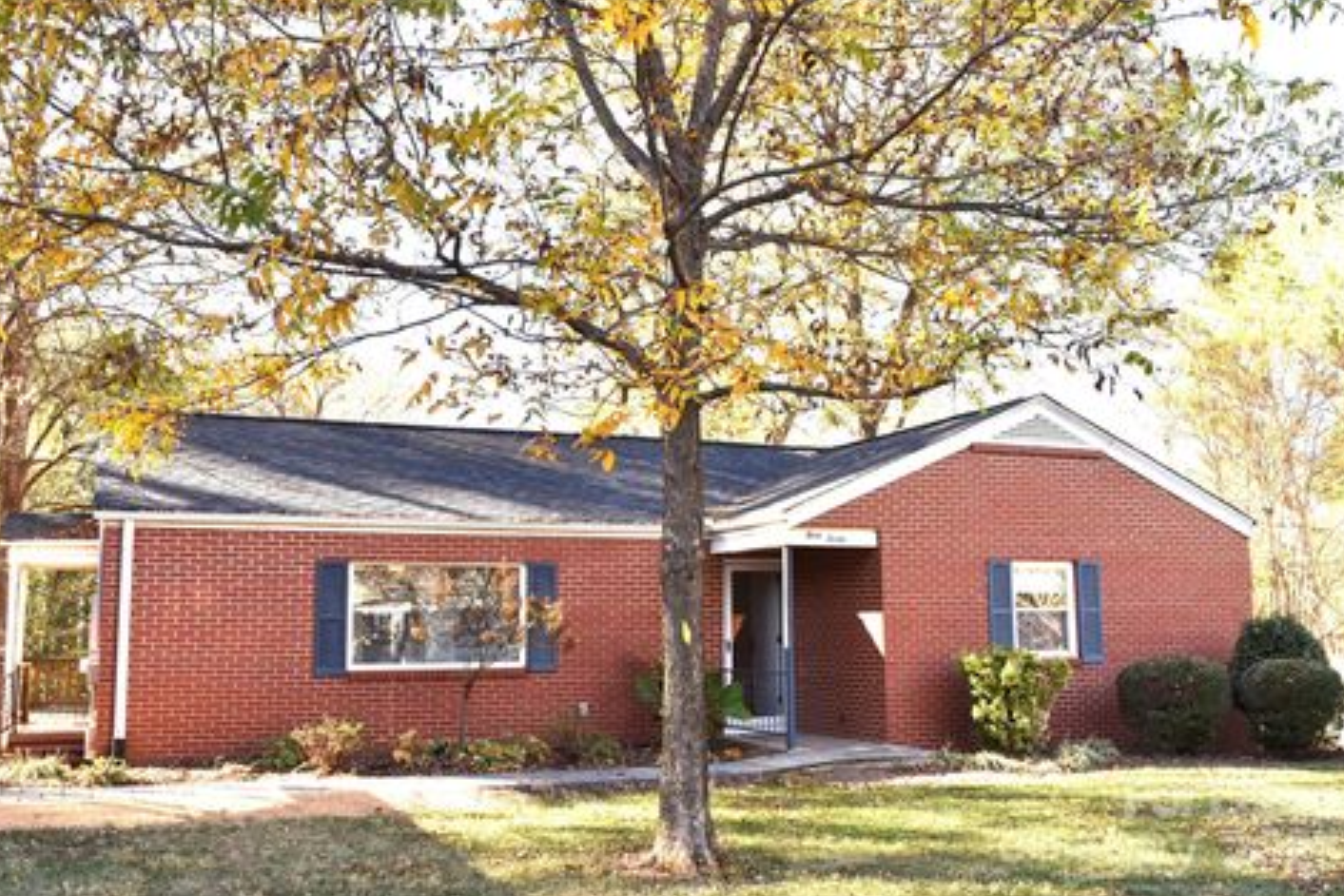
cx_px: 679
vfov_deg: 37.8
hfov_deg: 54.4
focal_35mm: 35
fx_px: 1307
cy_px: 432
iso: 400
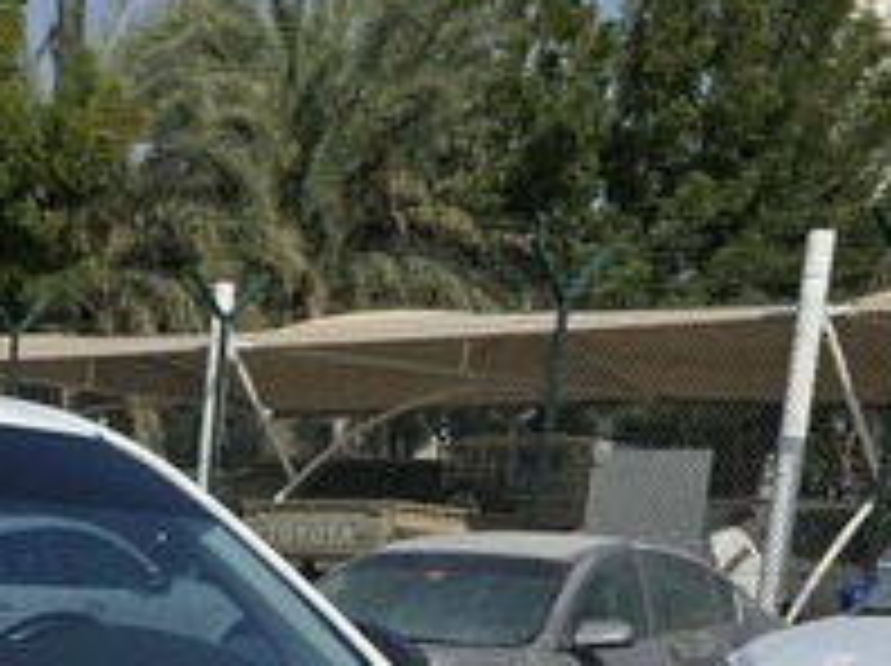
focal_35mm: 93
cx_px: -153
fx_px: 2391
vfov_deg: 14.2
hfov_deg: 19.9
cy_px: 1152
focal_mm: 6.3
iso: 12
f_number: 1.7
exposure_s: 1/1899
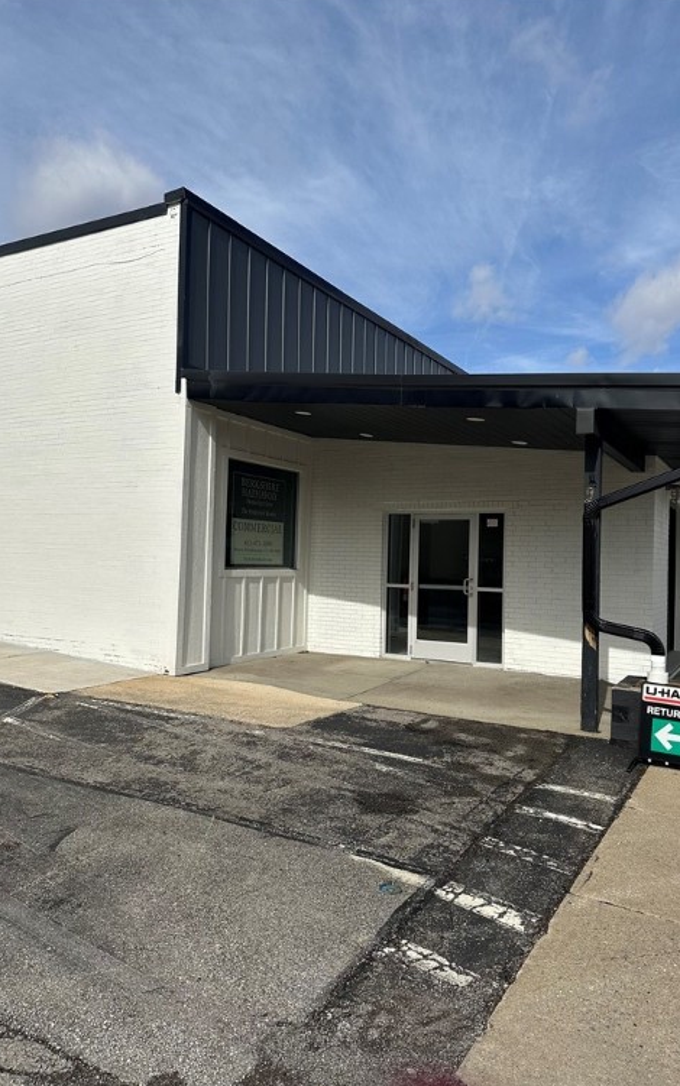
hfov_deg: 47.6
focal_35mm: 26
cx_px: 357
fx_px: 770
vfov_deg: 70.4
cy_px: 548
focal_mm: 6.86
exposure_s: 1/8197
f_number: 1.78
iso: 80
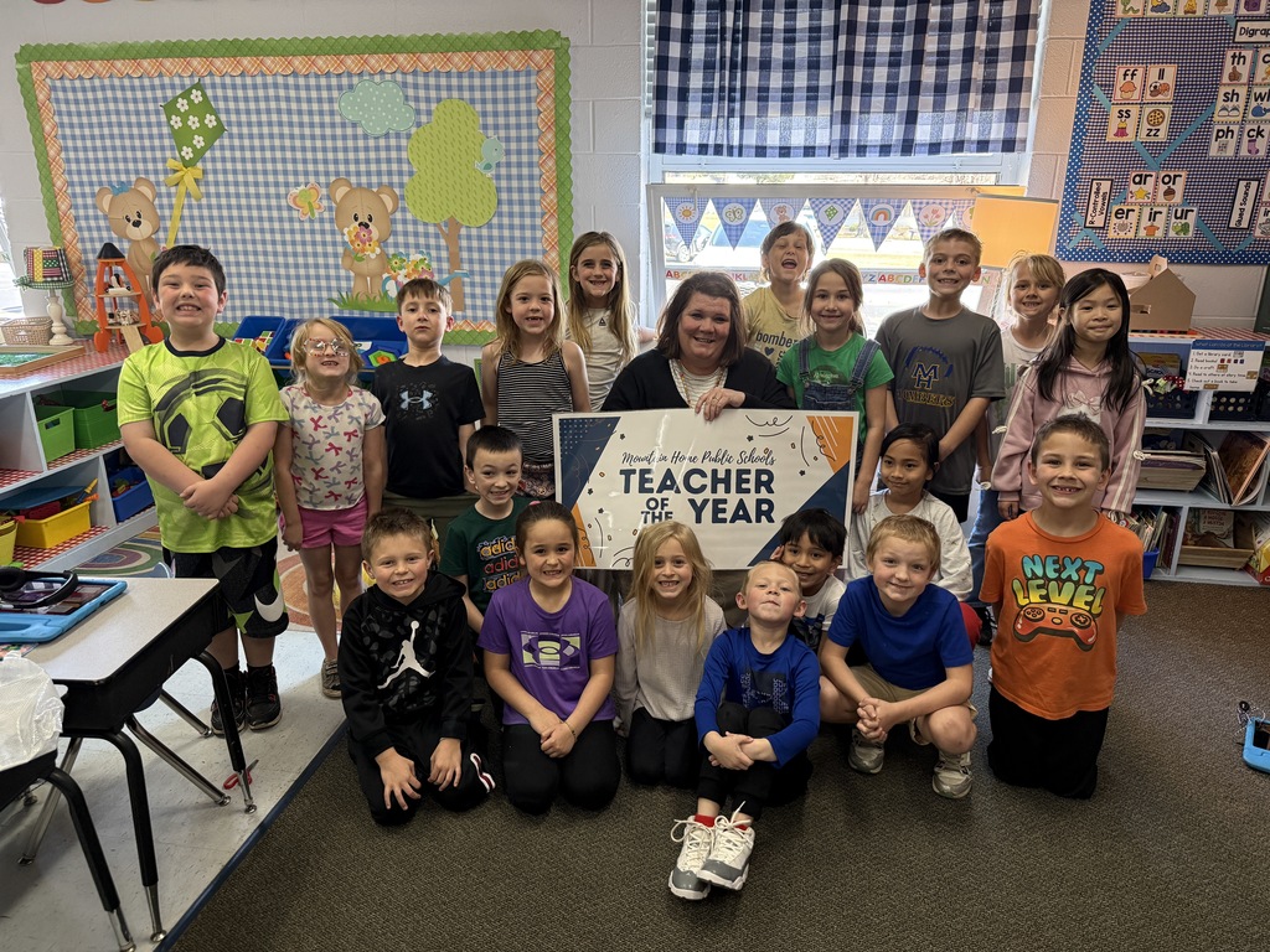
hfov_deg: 71.6
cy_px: 476
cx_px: 635
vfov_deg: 56.8
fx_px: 881
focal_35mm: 24
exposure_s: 1/120
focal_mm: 6.76
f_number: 1.78
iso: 400
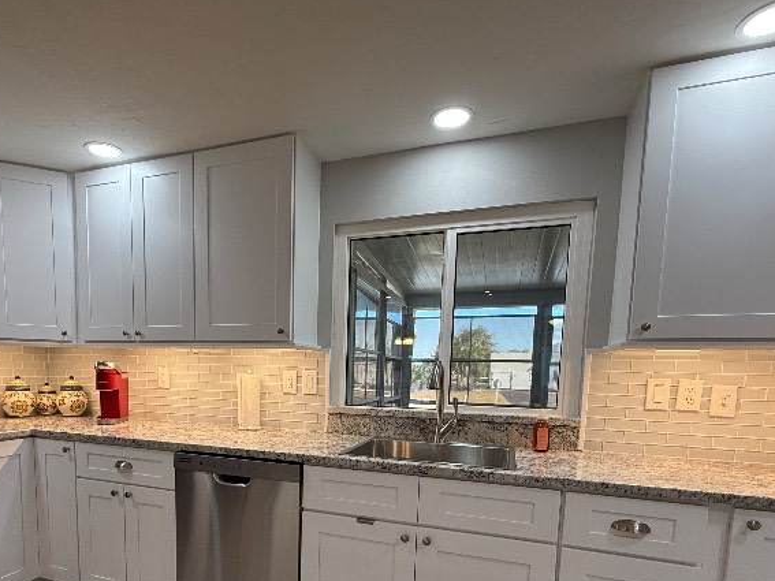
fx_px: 470
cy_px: 419
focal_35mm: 21
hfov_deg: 78.3
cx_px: 320
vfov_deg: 60.7
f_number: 2.2
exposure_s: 1/120
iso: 125
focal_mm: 2.22
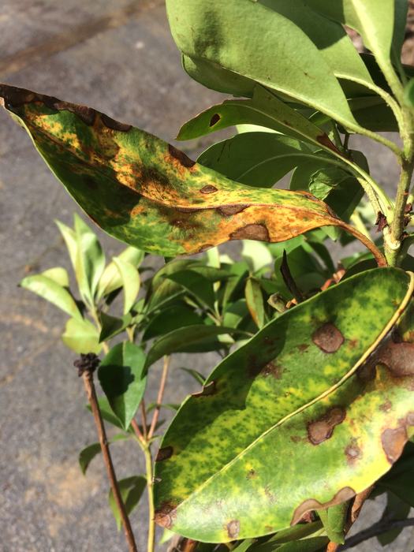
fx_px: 462
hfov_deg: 48.2
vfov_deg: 61.7
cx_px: 207
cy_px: 276
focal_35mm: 29
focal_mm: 4.15
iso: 32
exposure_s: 1/1786
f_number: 2.2
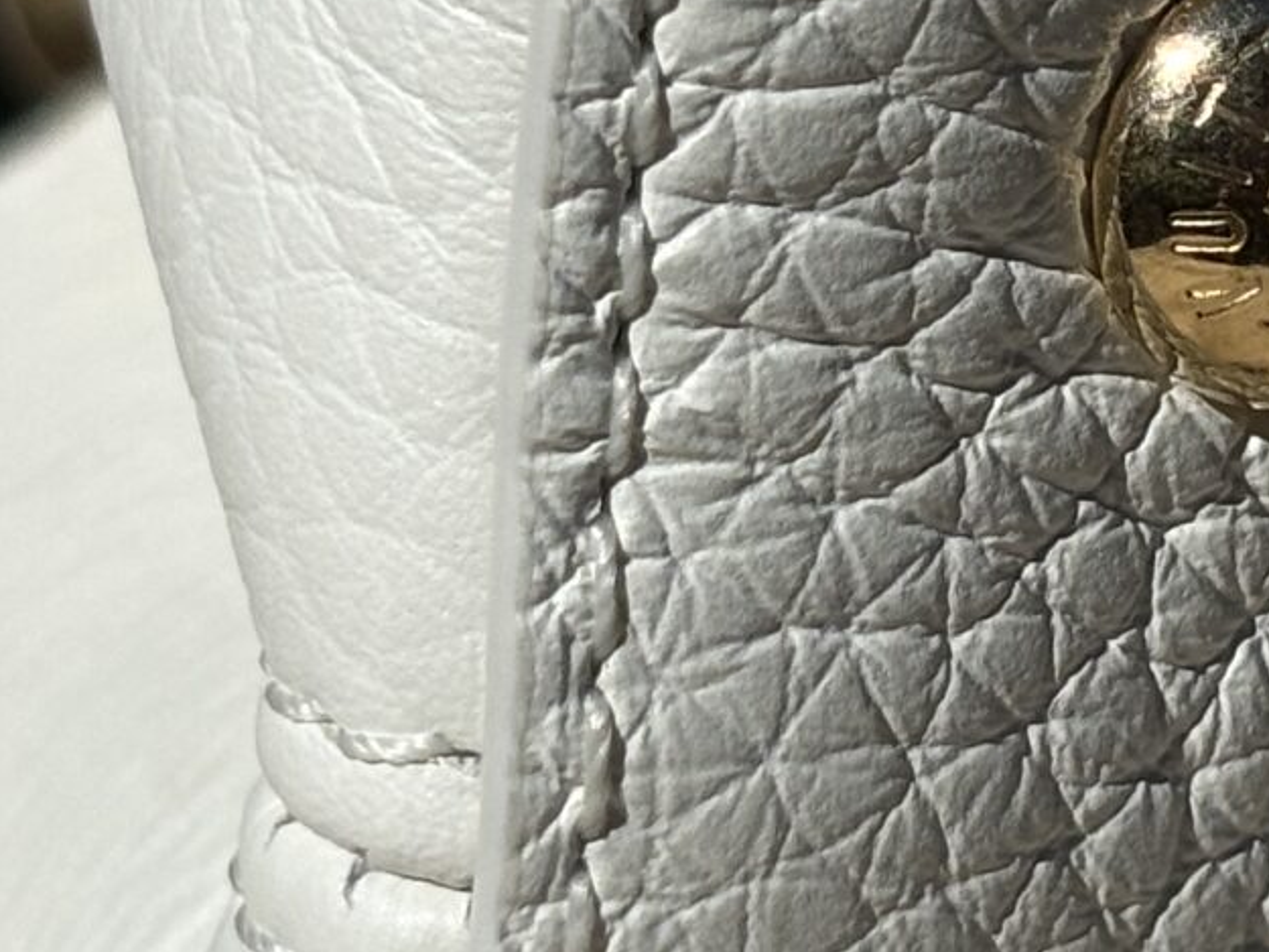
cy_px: 631
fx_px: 7810
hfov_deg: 9.3
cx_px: 1133
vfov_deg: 7.0
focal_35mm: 213
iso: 32
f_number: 1.6
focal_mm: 5.96
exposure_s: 1/7692
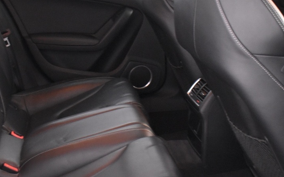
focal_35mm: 63
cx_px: 147
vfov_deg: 20.6
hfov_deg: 32.5
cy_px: 67
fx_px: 487
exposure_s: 1/20
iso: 3200
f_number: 3.5
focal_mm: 18
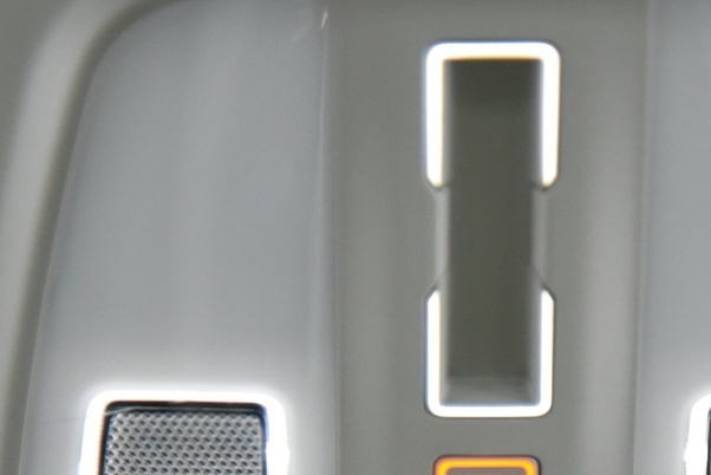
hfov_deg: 7.3
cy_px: 630
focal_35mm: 282
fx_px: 5572
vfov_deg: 4.9
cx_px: 474
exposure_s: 1/25
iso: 4000
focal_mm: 105
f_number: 4
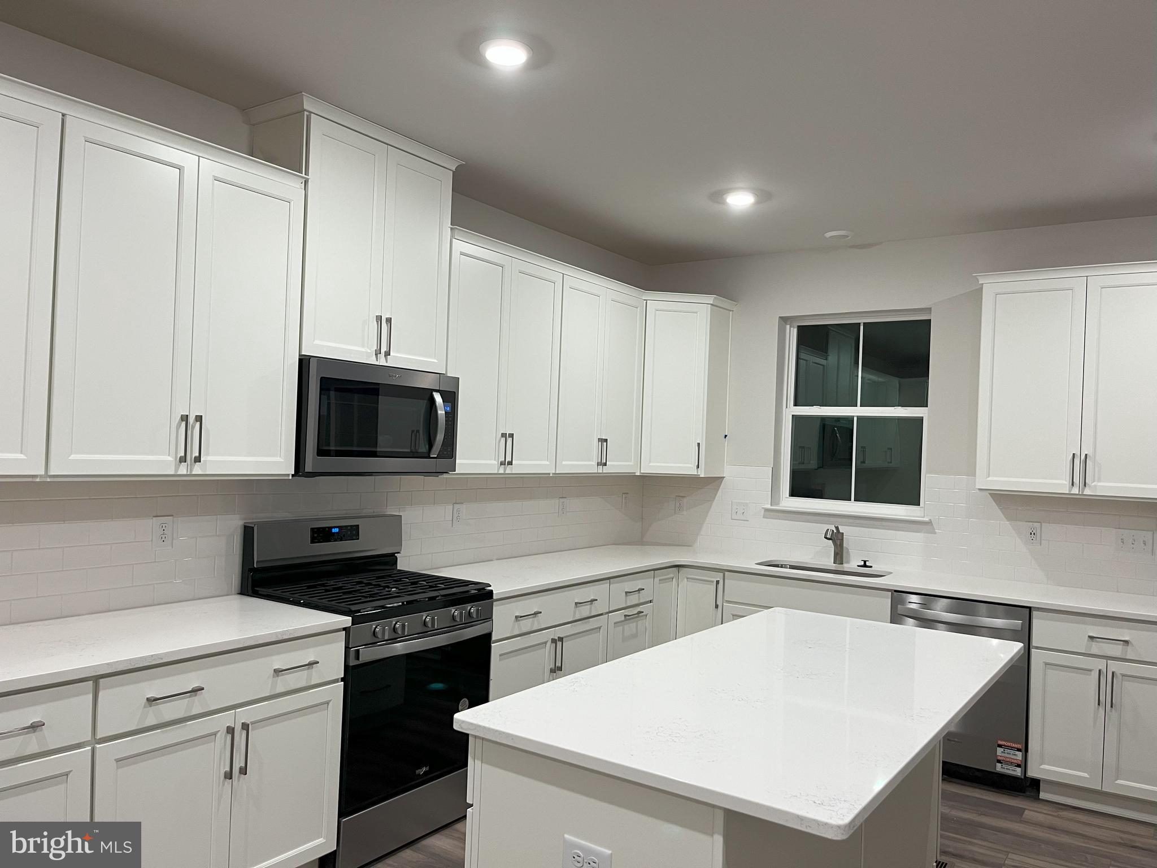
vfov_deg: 53.1
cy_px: 434
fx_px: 869
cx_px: 578
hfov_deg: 67.3
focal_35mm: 26
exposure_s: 1/60
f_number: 1.6
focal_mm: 5.1
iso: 80
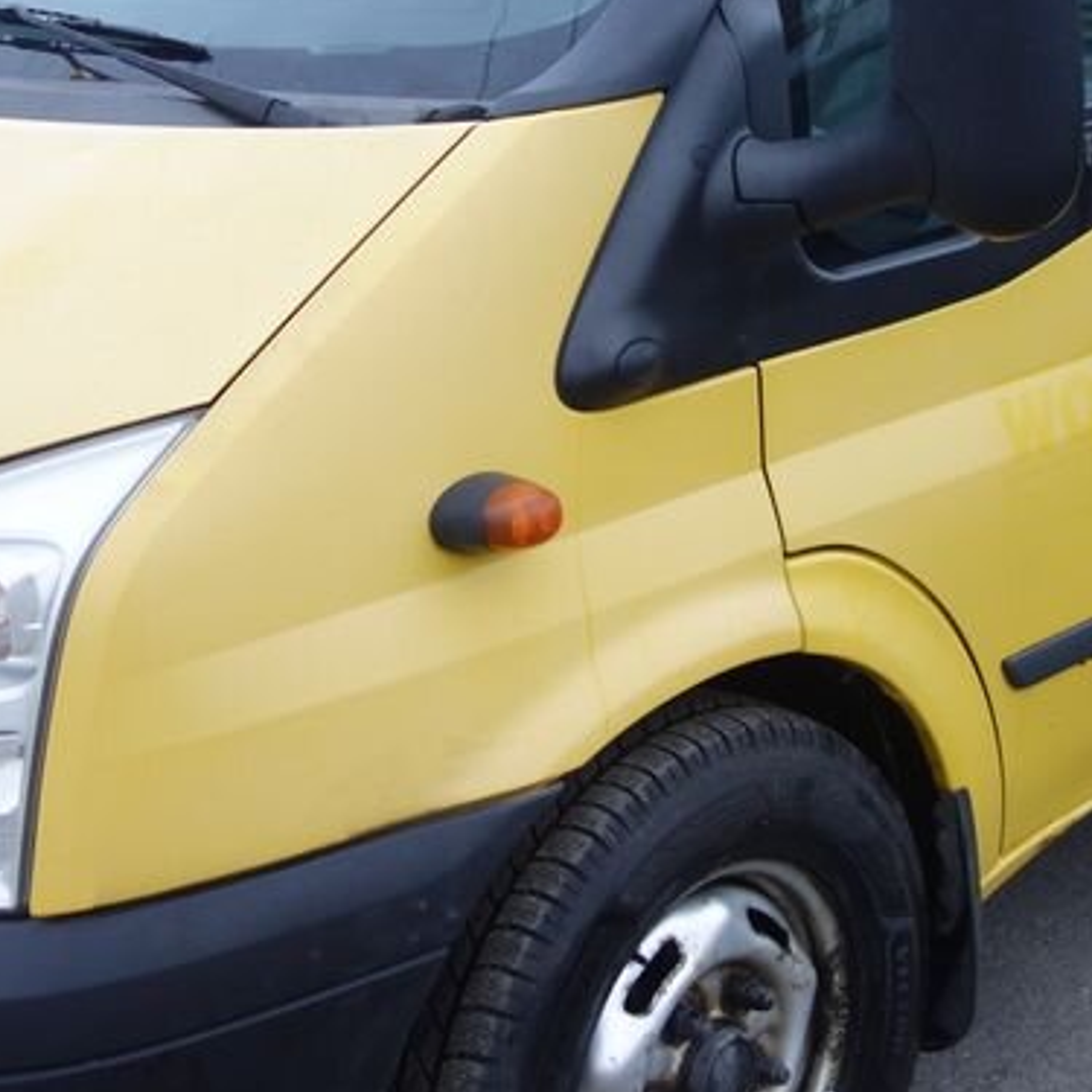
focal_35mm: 65
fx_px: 2320
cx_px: 676
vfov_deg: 26.4
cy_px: 374
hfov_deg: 26.4
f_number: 1.8
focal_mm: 10.4
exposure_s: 1/60
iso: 125
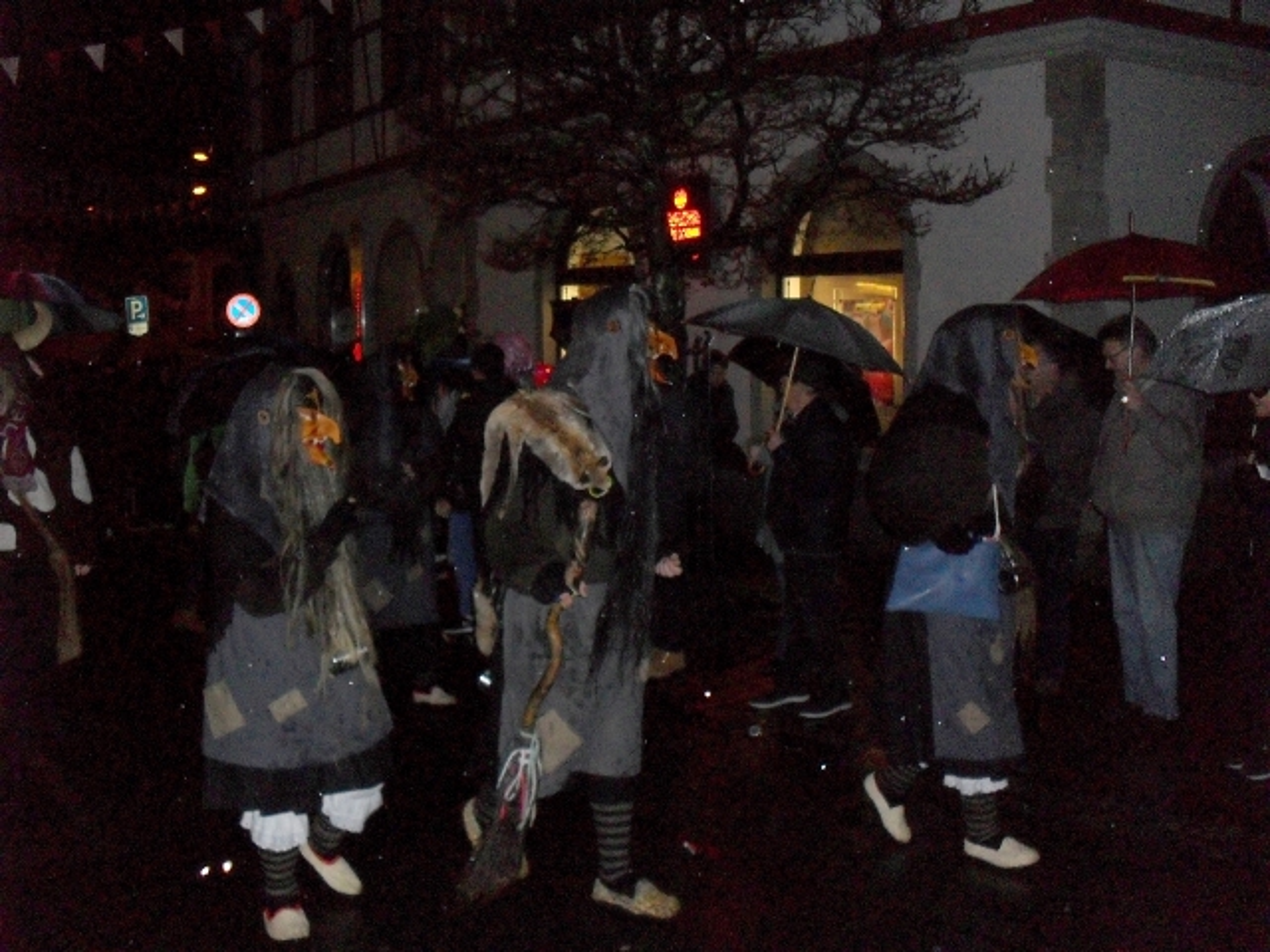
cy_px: 476
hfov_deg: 49.0
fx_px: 1394
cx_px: 635
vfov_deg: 37.7
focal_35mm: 38
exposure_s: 1/45
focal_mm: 6.3
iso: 200
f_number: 2.8
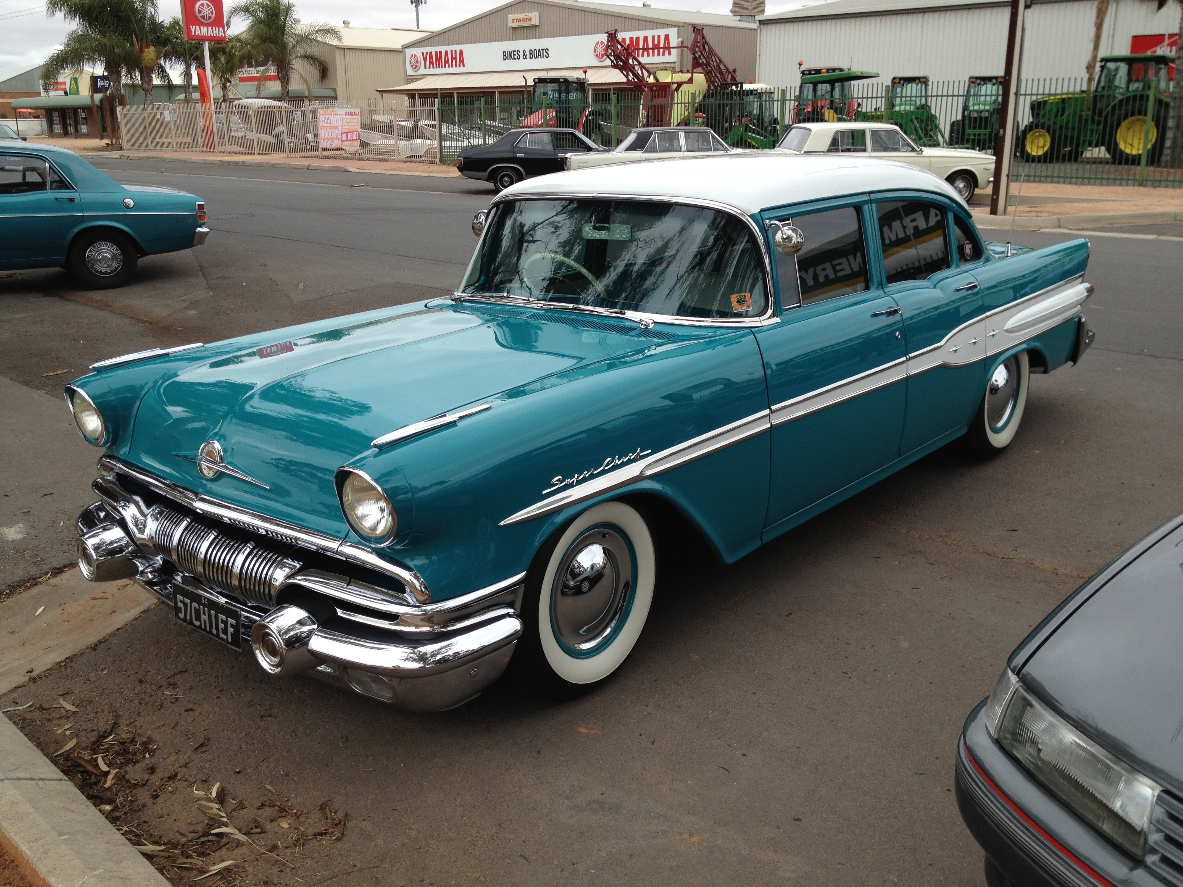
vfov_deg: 40.7
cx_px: 592
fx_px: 1196
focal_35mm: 35
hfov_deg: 52.6
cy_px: 444
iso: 50
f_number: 2.4
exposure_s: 1/673
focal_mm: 4.28
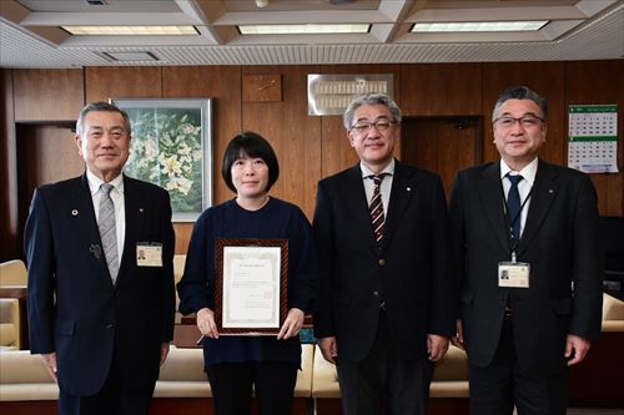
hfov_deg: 53.1
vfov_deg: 36.8
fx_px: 624
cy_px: 208
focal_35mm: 36
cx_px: 312
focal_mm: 24
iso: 1600
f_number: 6.3
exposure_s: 1/200
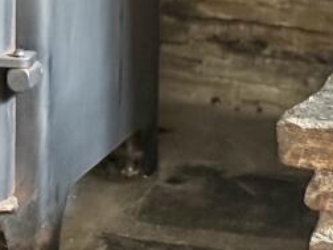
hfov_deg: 9.9
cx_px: -135
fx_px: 1876
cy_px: -175
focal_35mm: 195
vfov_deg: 7.4
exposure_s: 1/38
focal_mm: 6.76
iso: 500
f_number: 1.78
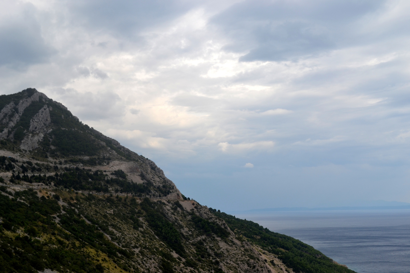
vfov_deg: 29.9
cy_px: 136
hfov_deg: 43.6
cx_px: 205
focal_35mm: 45
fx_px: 512
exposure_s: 1/200
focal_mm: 30
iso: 100
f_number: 7.1
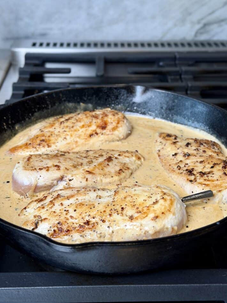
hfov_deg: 28.0
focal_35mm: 52
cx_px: 118
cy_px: 154
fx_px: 455
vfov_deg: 36.8
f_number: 1.78
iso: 50
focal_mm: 6.76
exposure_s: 1/121
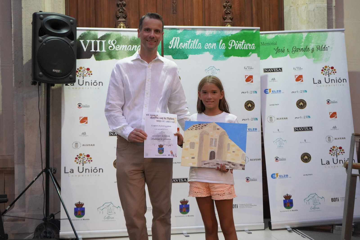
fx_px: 450
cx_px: 180
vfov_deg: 29.9
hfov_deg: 43.6
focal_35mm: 45
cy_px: 120
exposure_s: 1/160
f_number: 4.5
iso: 10000
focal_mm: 45
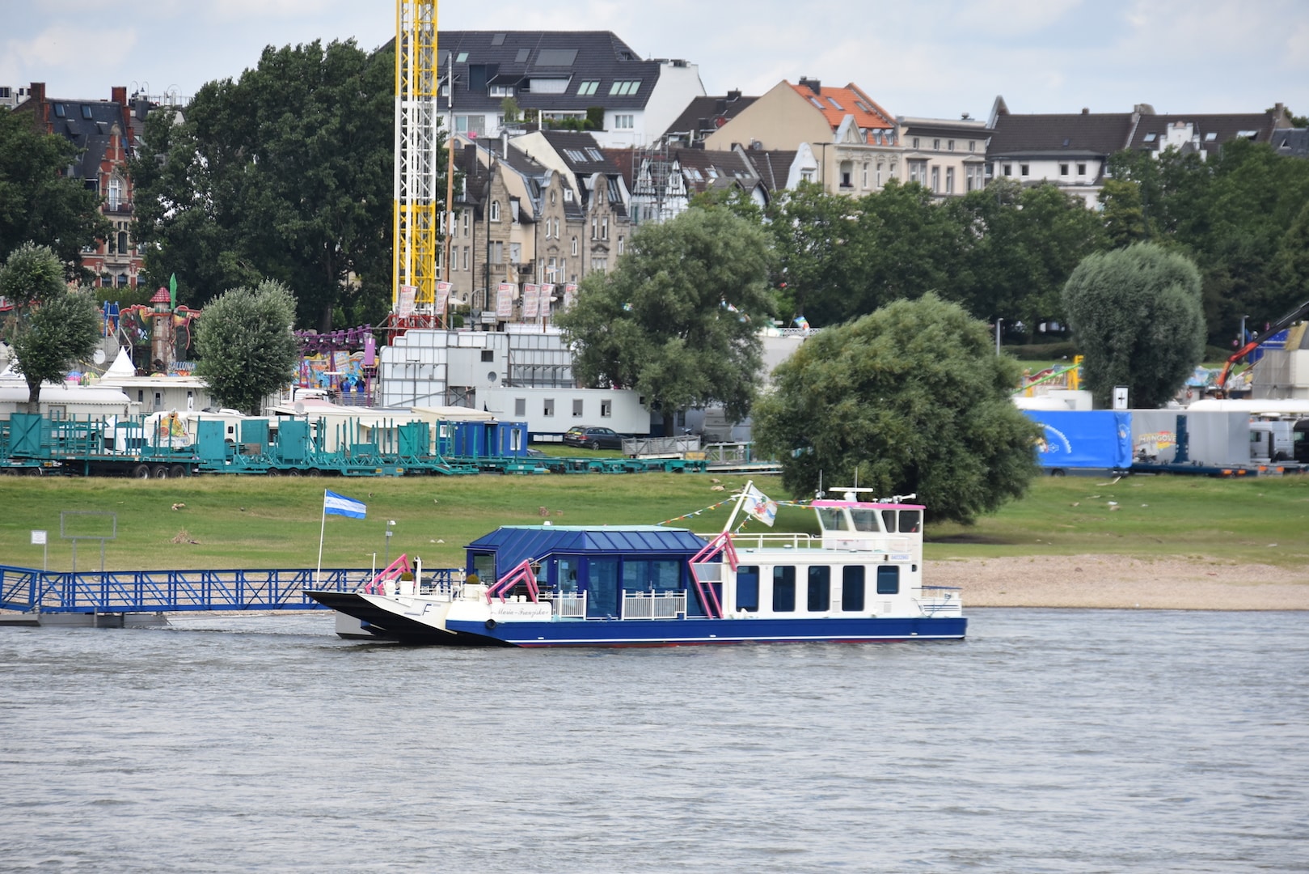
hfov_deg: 7.0
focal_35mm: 292
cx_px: 654
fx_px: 10637
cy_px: 437
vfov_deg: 4.7
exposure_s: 1/1000
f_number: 8
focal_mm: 195
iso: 450
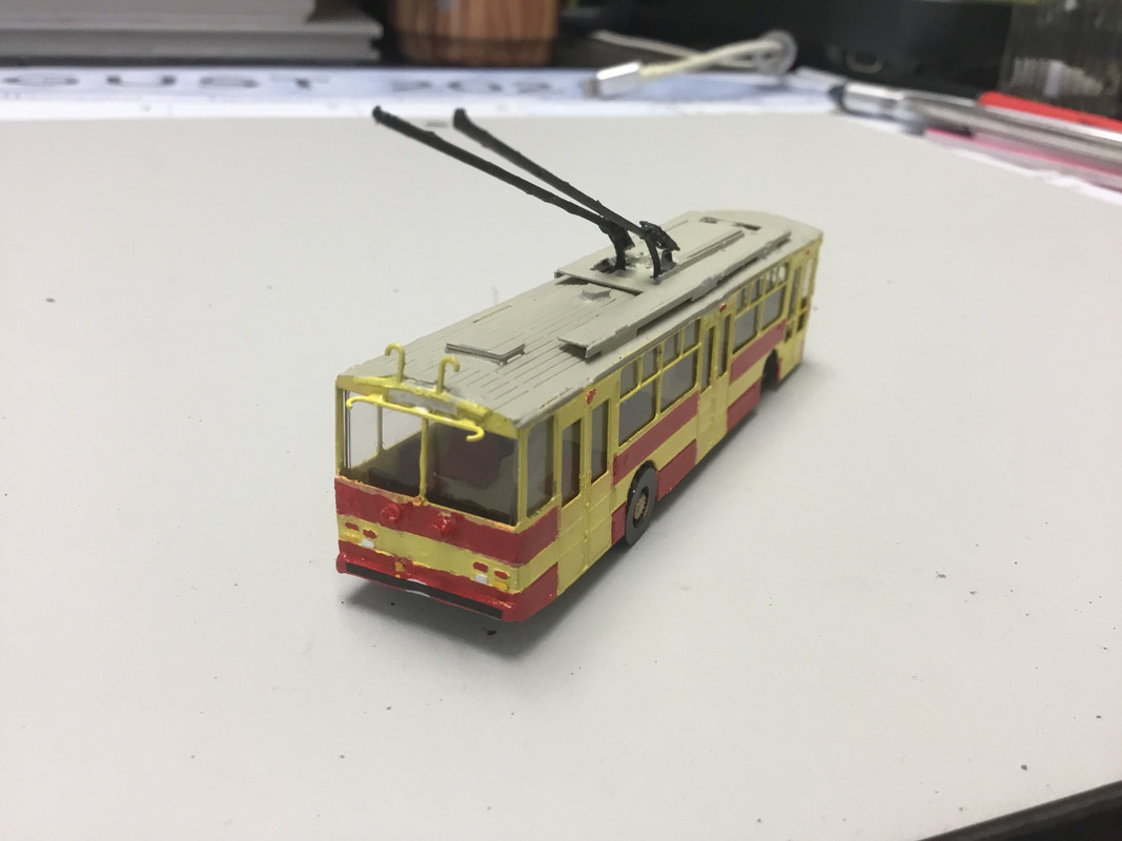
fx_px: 1005
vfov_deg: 45.4
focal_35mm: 31
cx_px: 561
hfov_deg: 58.4
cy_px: 420
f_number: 2.4
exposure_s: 1/30
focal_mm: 3.3
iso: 50
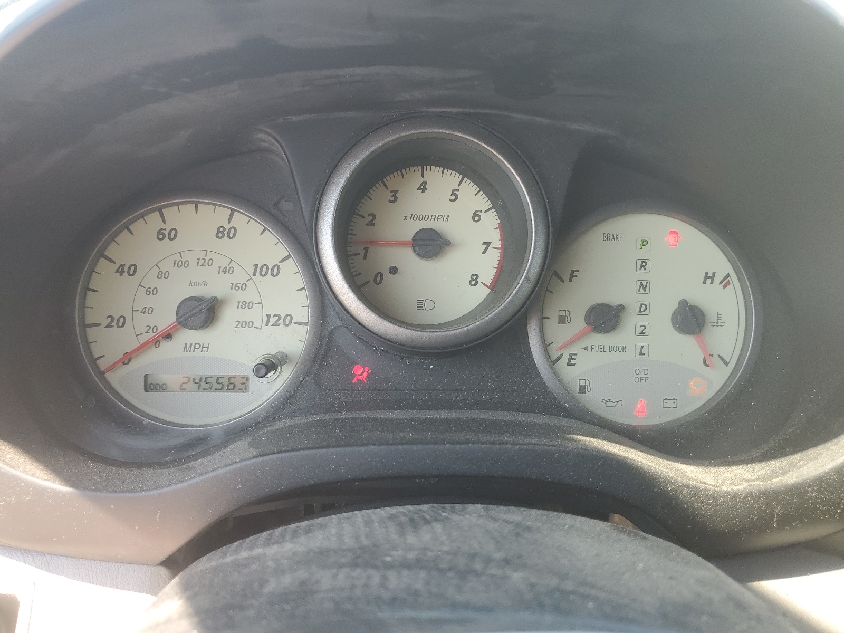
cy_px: 316
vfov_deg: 53.1
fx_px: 634
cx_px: 422
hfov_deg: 67.3
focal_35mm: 26
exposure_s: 1/161
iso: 50
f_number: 1.5
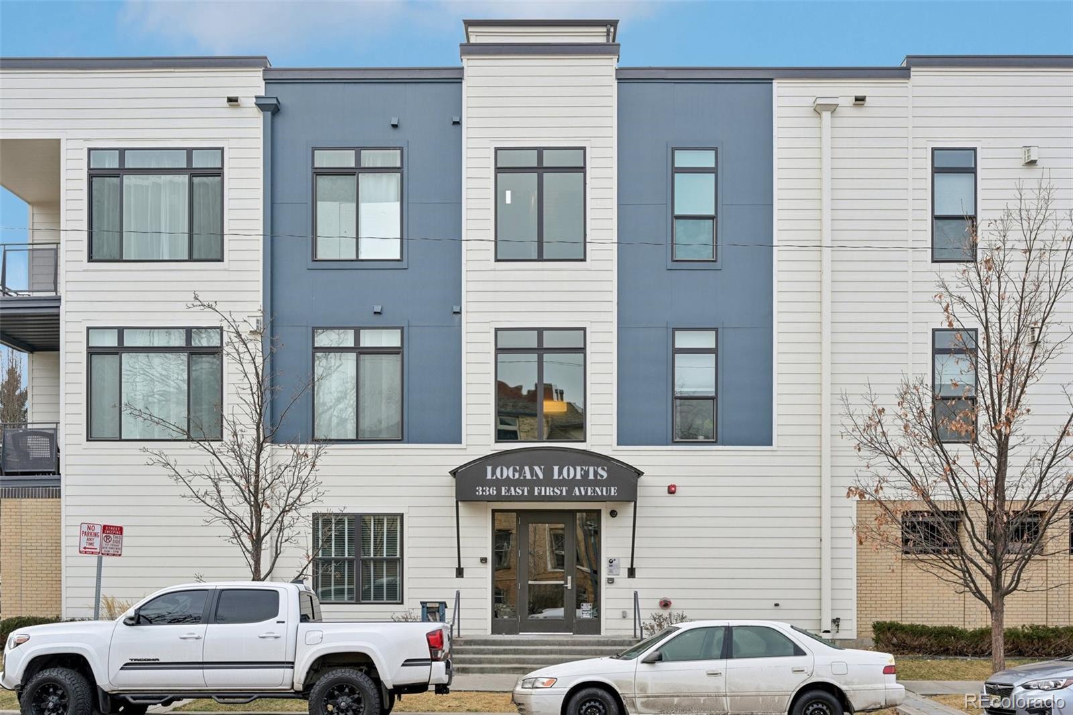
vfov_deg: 43.6
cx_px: 536
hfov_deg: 61.9
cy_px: 358
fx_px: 894
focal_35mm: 30
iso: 100
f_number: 8
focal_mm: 30
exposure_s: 1/50
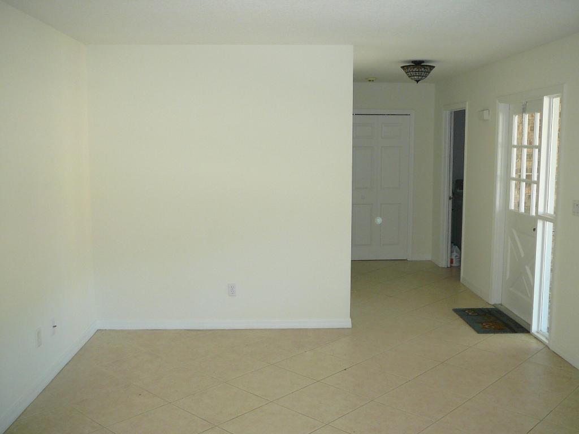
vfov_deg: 40.7
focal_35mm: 35
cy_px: 217
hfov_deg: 52.6
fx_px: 585
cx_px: 290
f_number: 2.8
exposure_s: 1/30
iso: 125
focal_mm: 5.2
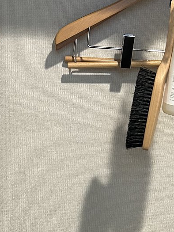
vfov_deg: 24.4
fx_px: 509
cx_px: 30
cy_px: 235
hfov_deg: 19.2
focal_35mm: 76
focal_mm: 5.7
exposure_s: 1/60
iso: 250
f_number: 1.5
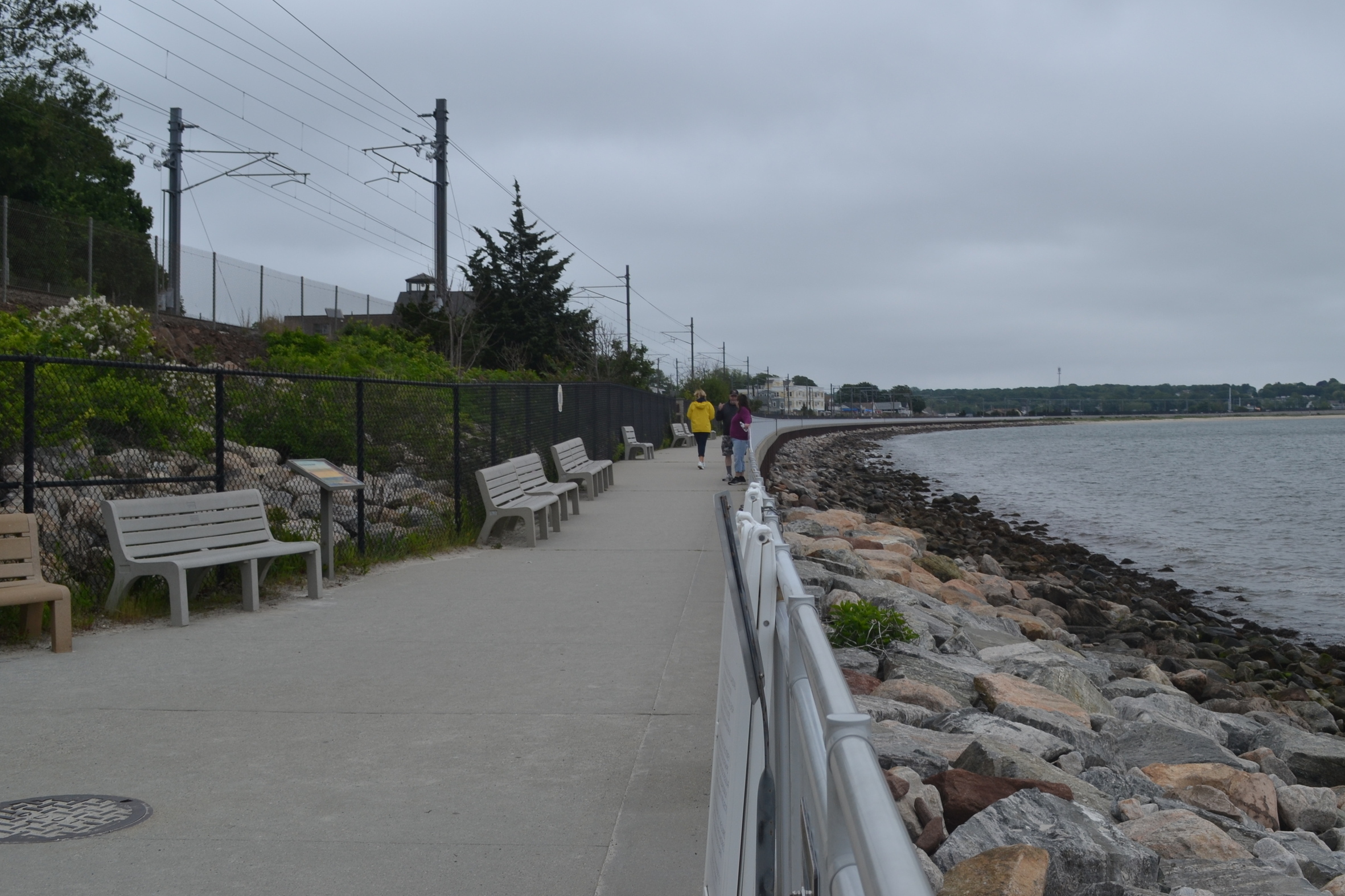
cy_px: 346
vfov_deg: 34.1
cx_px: 779
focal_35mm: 39
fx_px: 1457
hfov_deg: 49.4
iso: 100
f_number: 7.1
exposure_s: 1/200
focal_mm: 20
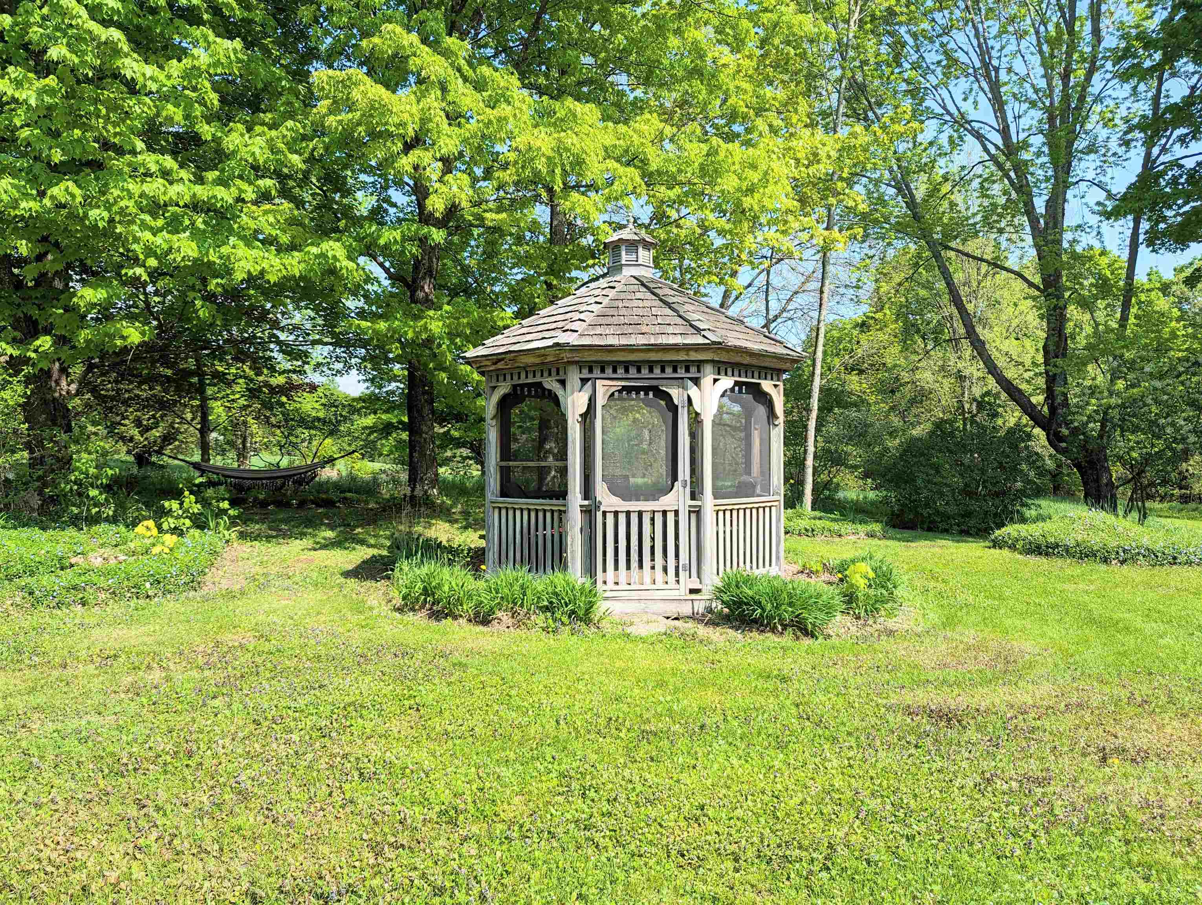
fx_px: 835
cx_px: 601
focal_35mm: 24
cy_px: 452
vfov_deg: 56.9
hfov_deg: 71.5
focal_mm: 6.81
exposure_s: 1/1068
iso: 38
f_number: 1.85
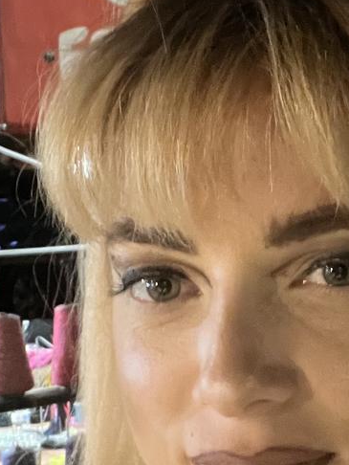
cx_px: 250
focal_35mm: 79
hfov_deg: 18.6
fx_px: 1061
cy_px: 389
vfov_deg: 24.2
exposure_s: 1/15
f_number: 2.2
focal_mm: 2.71
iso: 800
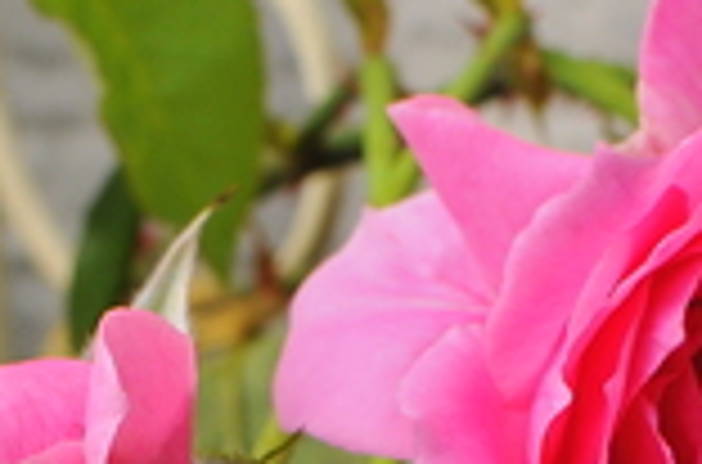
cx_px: 729
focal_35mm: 236
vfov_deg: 5.7
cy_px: 804
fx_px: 4593
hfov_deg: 8.7
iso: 400
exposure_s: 1/250
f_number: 8
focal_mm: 35
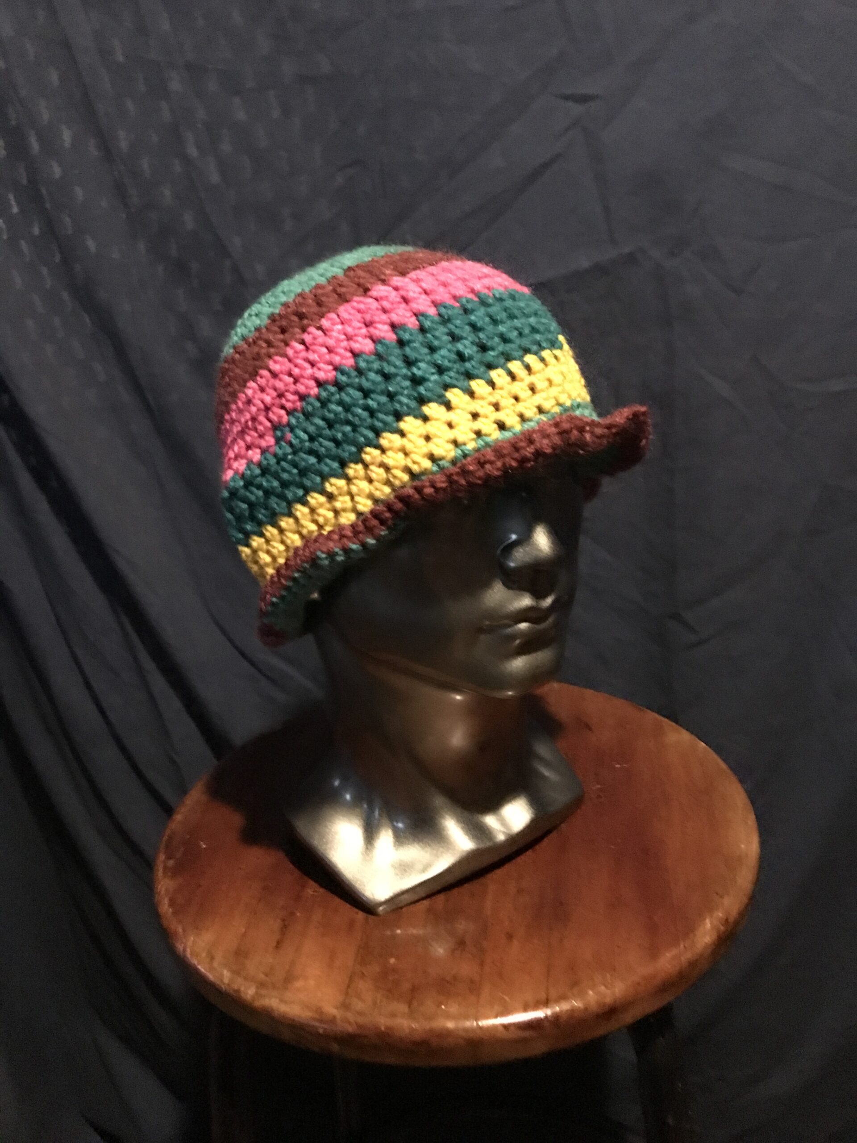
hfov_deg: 49.7
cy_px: 572
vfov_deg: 63.4
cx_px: 428
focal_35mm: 28
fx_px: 924
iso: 320
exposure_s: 1/4
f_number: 1.8
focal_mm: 3.99
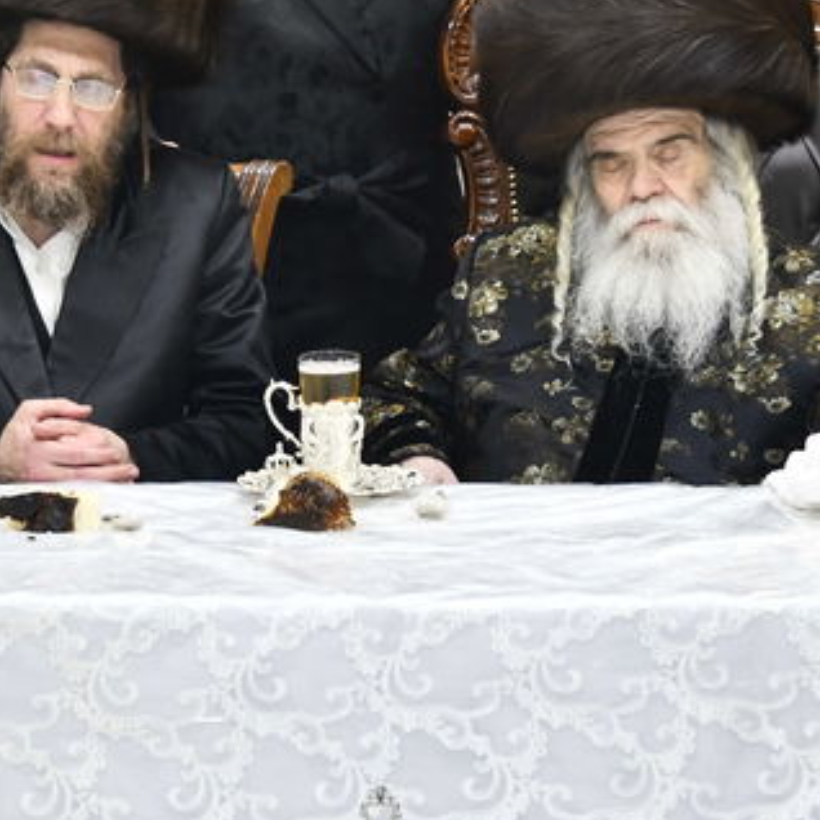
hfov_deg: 4.5
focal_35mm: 393
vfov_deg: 4.5
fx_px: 10533
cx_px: 562
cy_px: 161
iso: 800
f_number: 5.6
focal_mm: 105
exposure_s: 1/200
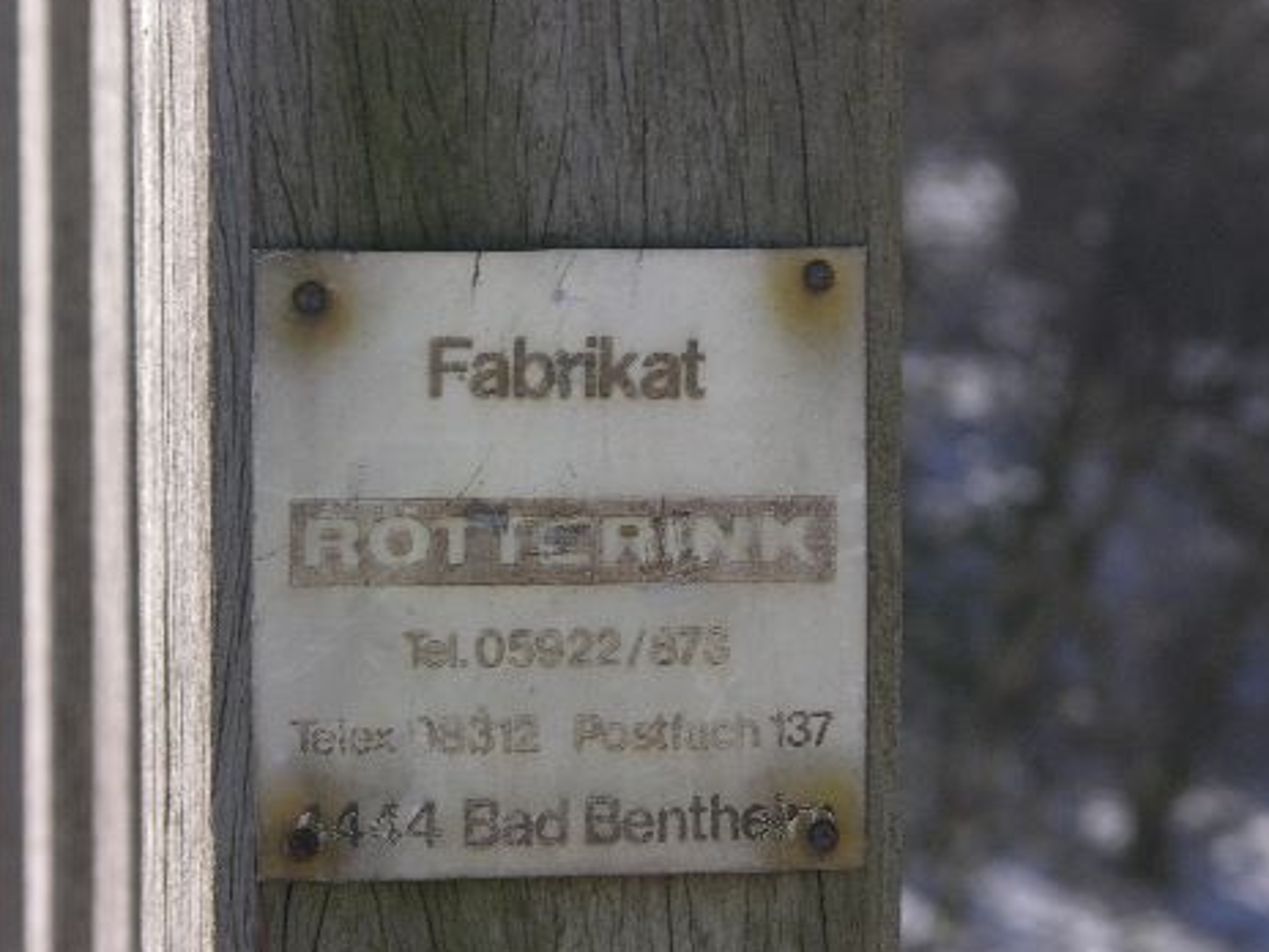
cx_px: 680
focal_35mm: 177
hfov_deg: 11.2
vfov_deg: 8.4
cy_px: 561
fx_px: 6489
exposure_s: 1/136
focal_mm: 34.7
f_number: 5.4
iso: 50
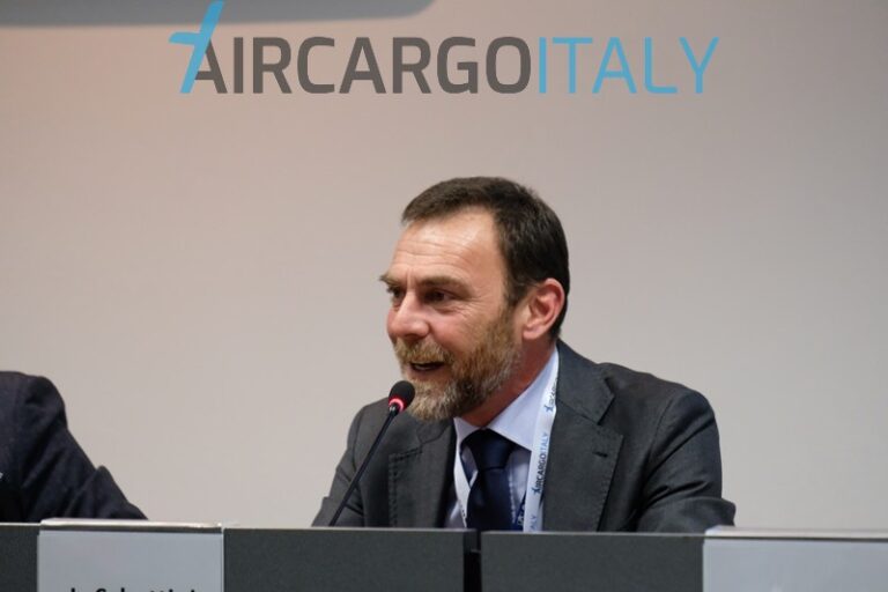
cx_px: 444
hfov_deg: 6.9
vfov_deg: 4.6
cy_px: 296
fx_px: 7399
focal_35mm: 300
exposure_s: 1/125
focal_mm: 200
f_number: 4.8
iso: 3200
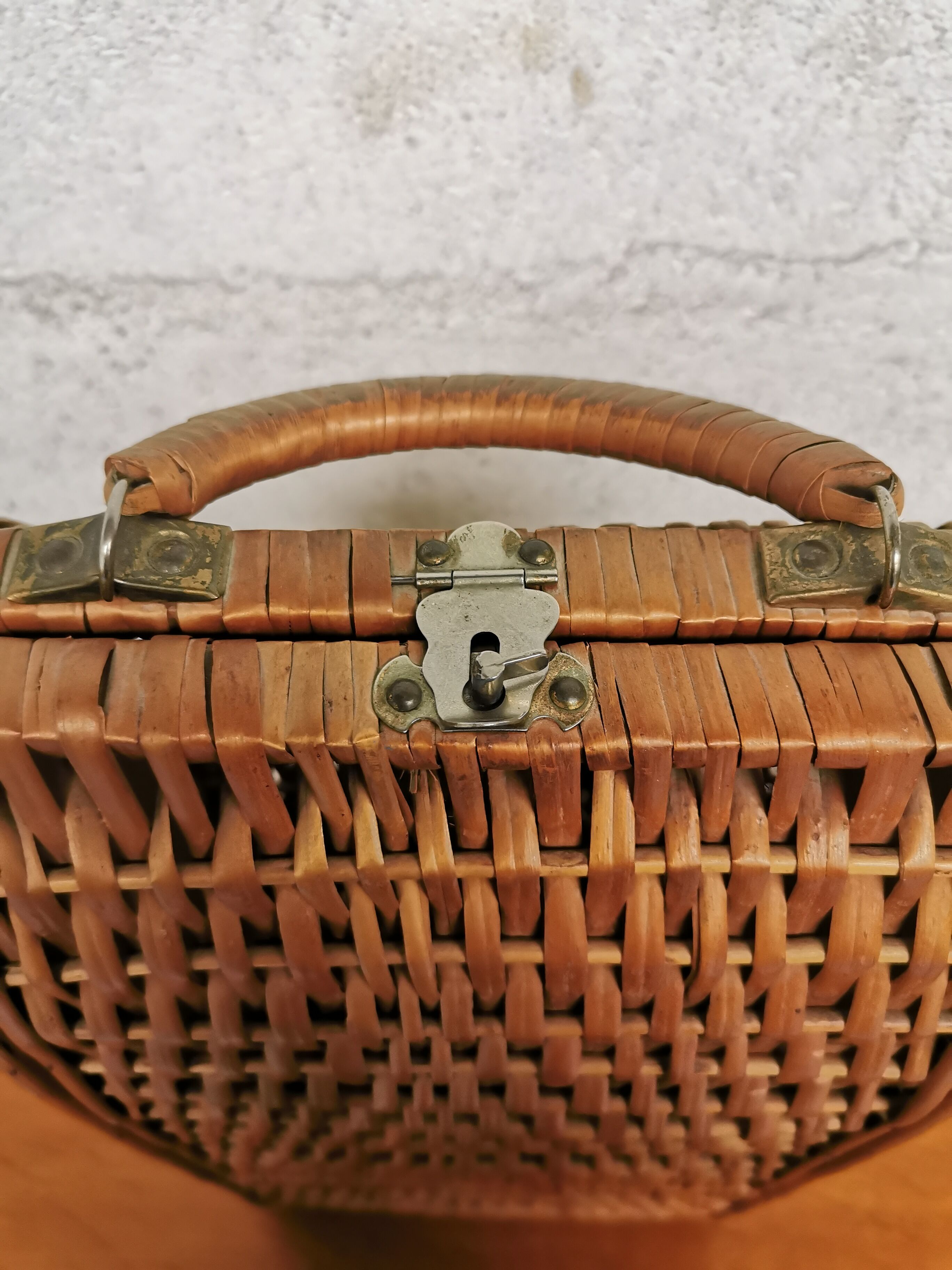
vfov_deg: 65.3
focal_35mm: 27
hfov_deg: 51.4
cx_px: 476
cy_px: 635
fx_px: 990
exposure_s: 1/50
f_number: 1.8
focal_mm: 5.58
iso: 320
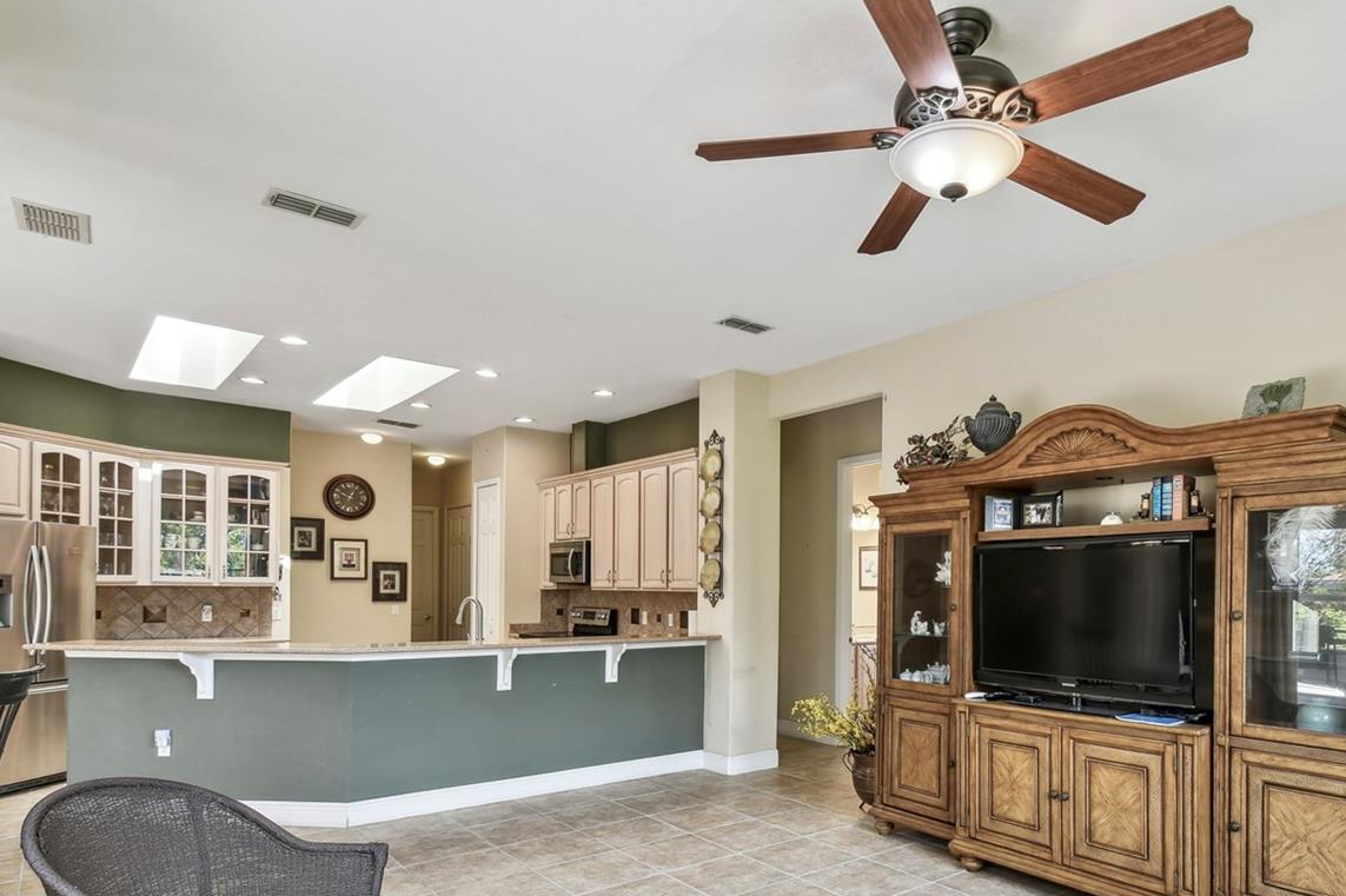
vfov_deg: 58.0
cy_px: 602
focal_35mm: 21
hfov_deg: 80.2
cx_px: 810
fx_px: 785
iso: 100
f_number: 7.1
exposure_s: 1/20
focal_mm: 10
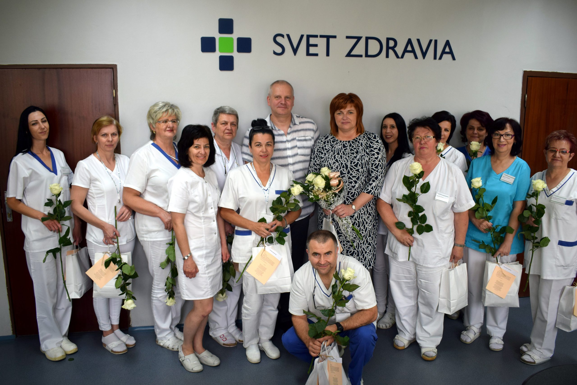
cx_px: 288
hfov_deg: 61.9
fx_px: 481
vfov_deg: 43.6
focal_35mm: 30
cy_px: 192
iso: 400
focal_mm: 20
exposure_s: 1/80
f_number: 4.5
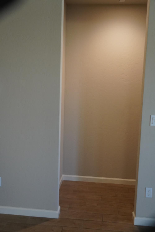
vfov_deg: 55.1
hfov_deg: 38.4
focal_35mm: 34
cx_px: 78
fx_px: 223
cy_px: 116
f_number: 4
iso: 1250
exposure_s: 1/160
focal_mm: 23
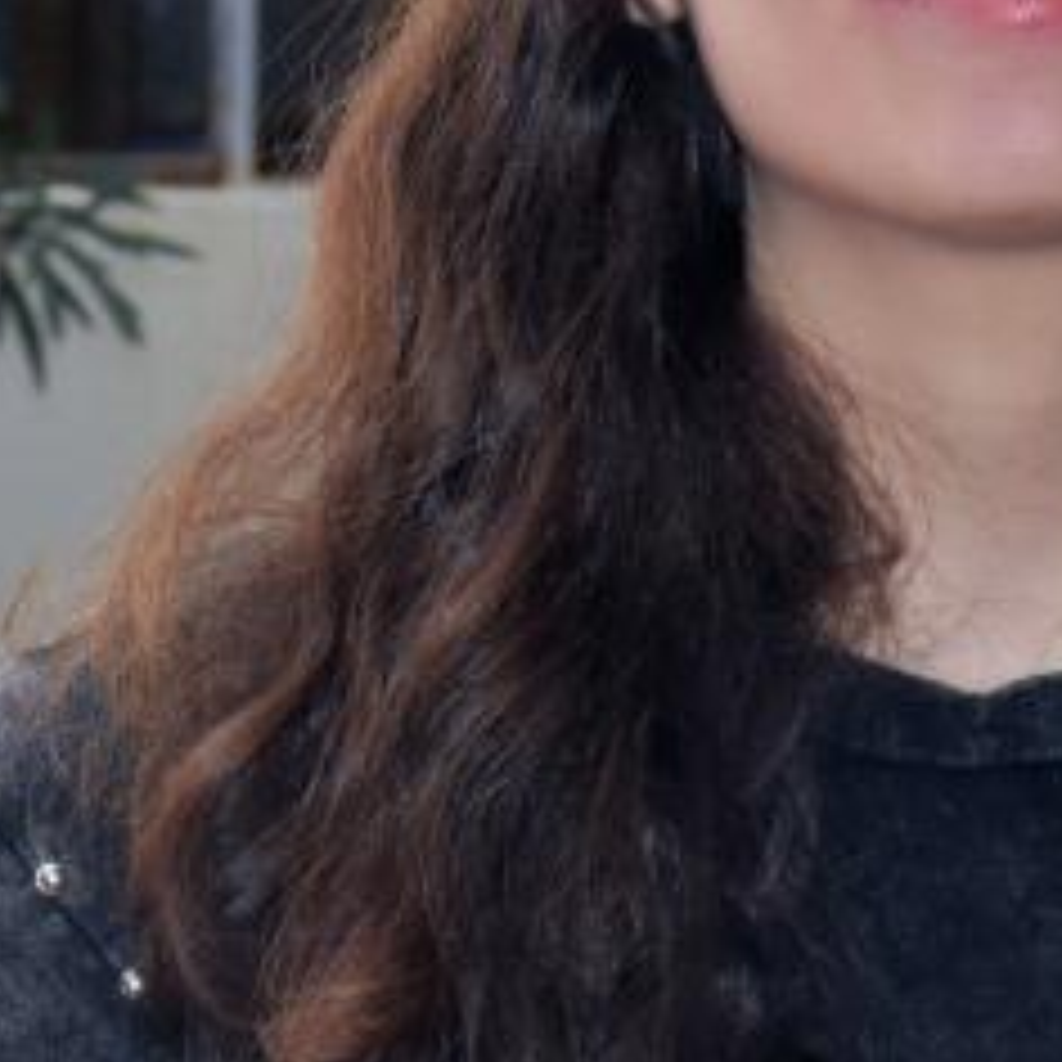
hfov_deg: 6.3
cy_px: 448
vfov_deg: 6.3
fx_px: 9615
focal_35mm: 277
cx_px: 540
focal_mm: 50
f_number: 11
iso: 1600
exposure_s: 1/250
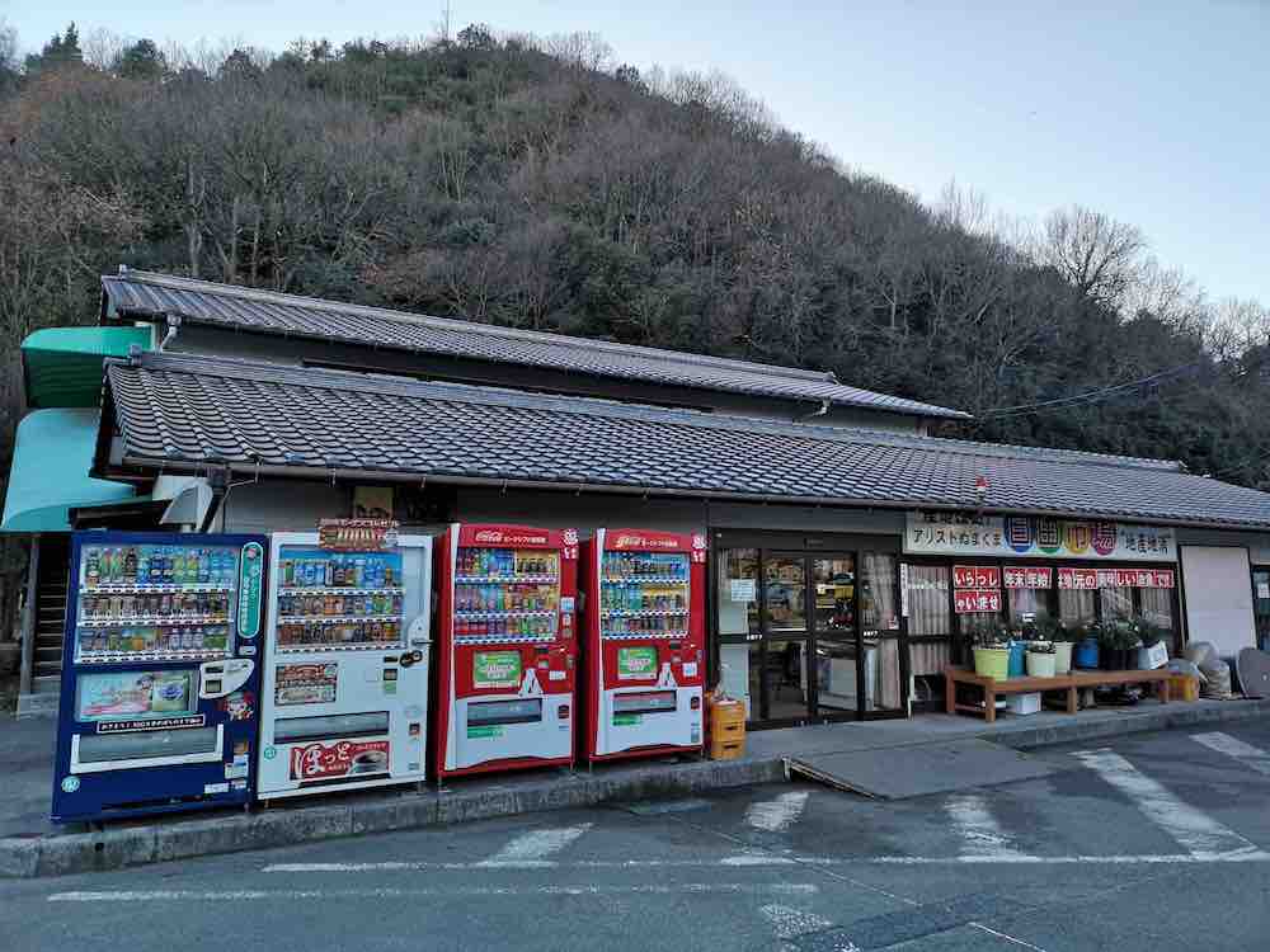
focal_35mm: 27
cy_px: 476
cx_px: 635
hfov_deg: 65.3
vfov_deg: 51.4
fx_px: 991
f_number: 1.8
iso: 50
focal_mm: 3.95
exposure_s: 1/853
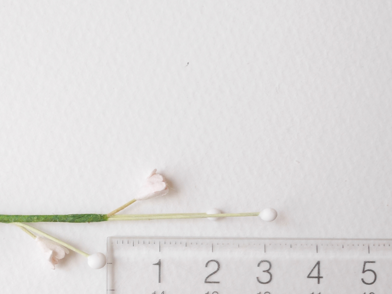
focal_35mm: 86
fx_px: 974
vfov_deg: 16.8
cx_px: 81
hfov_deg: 22.5
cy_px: 291
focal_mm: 20
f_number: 5
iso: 800
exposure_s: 1/100
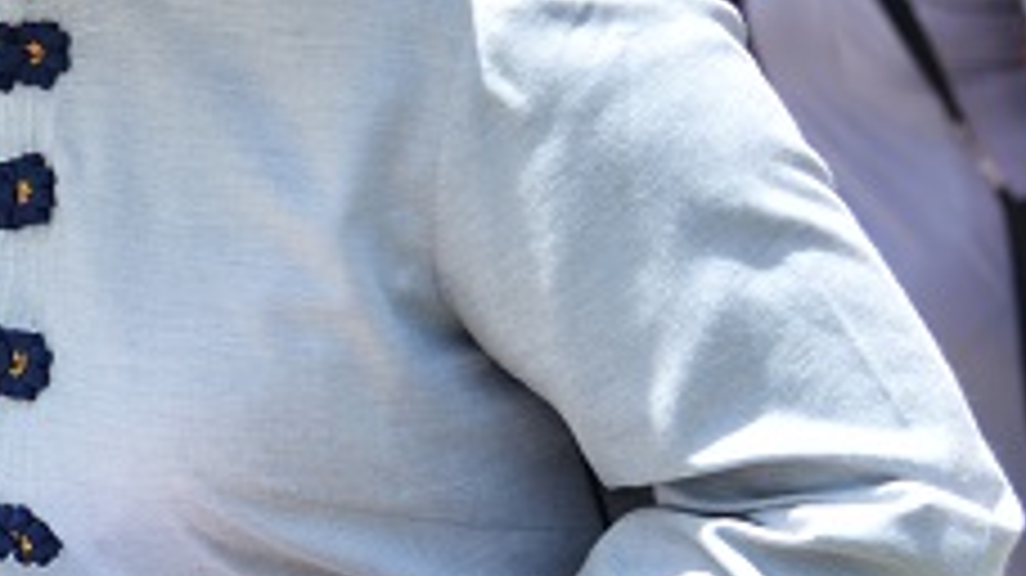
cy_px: 259
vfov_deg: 6.6
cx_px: -526
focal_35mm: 184
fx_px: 5003
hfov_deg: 11.2
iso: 64
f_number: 4
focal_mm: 50
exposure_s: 1/320
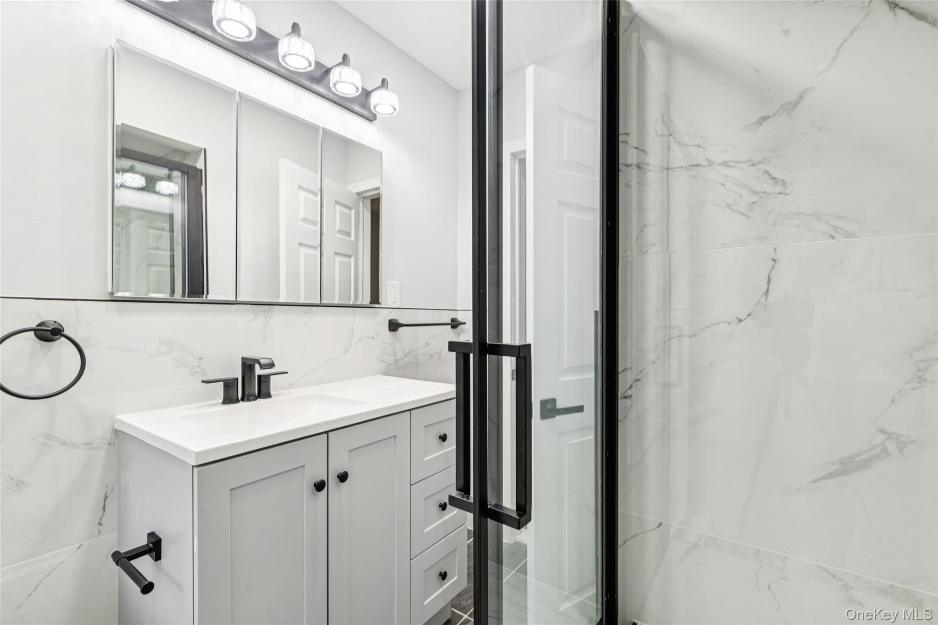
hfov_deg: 96.7
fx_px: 417
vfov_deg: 73.7
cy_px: 312
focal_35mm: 16
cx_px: 469
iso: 250
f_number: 8
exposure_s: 1/20
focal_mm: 16
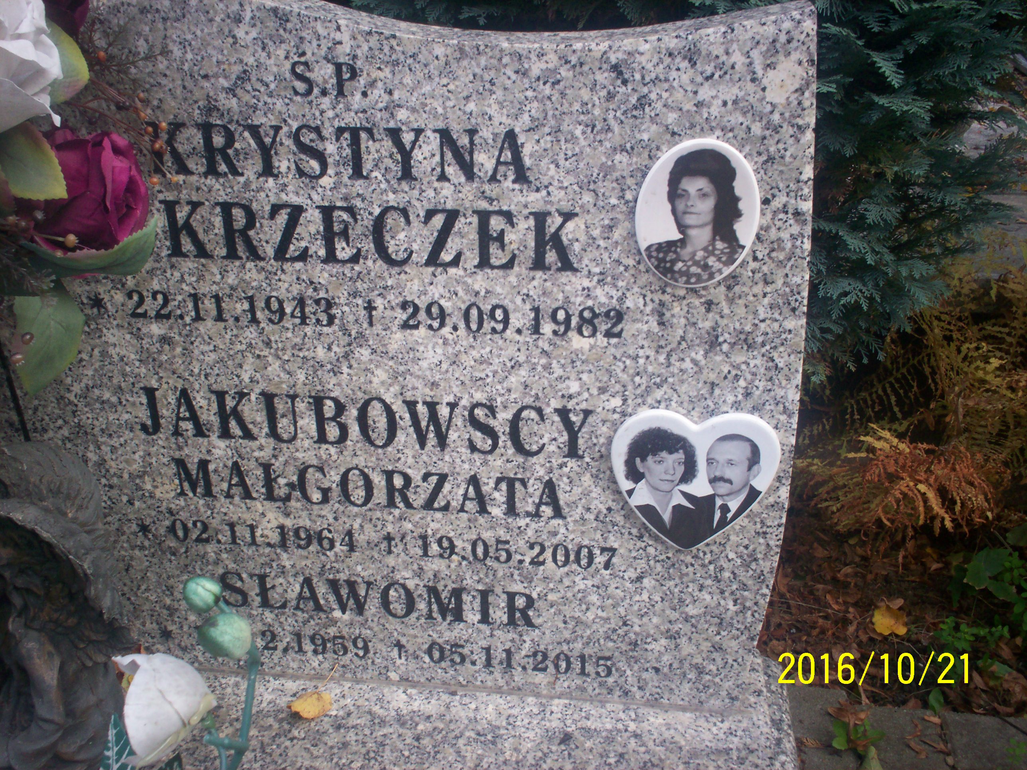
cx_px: 514
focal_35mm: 36
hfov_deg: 51.4
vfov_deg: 39.7
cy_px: 385
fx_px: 1068
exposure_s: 1/72.9
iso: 100
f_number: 4.5
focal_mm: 6
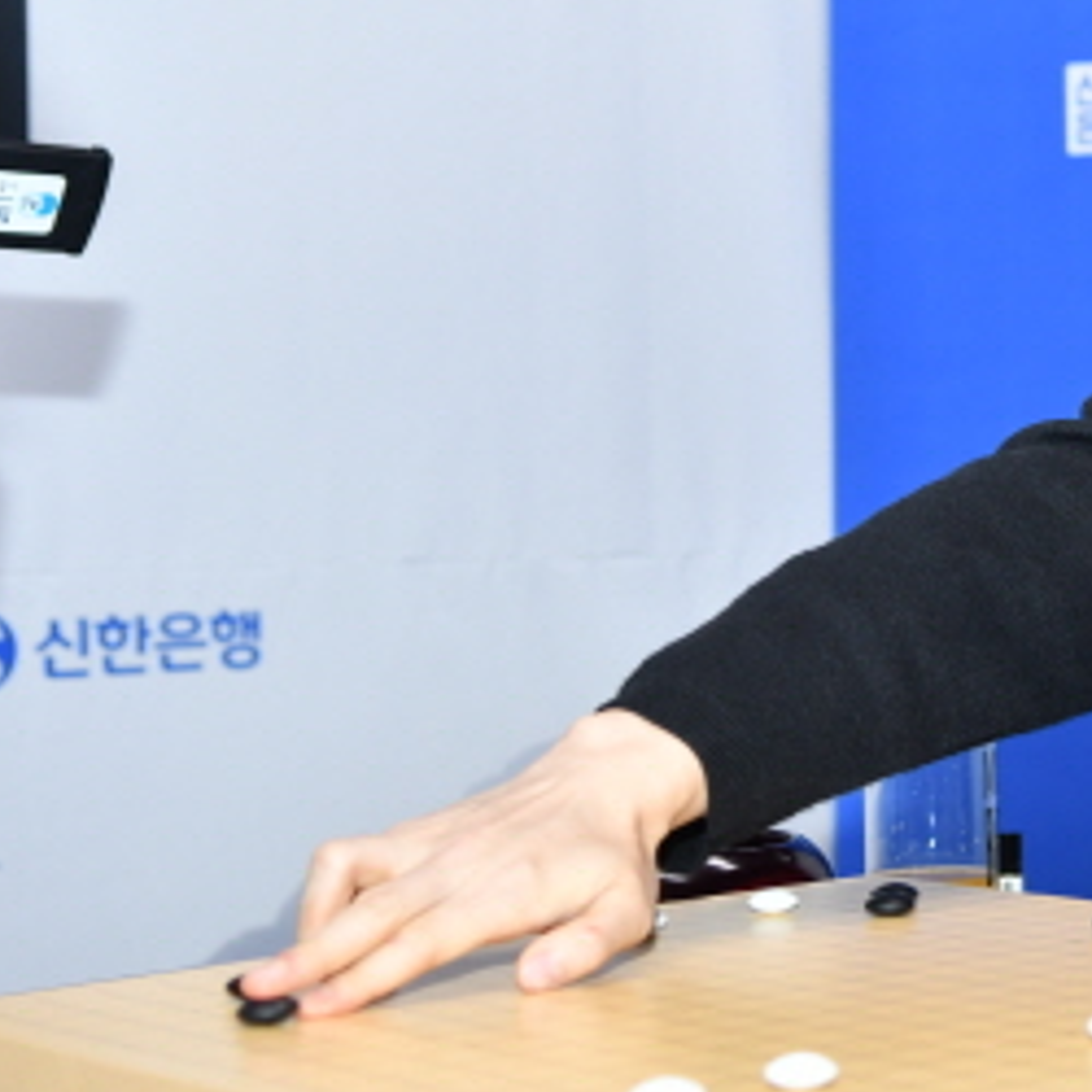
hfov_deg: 20.9
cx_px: 1101
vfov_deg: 21.6
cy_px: 391
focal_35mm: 80
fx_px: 2855
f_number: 4.5
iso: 640
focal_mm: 28
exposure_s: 1/160
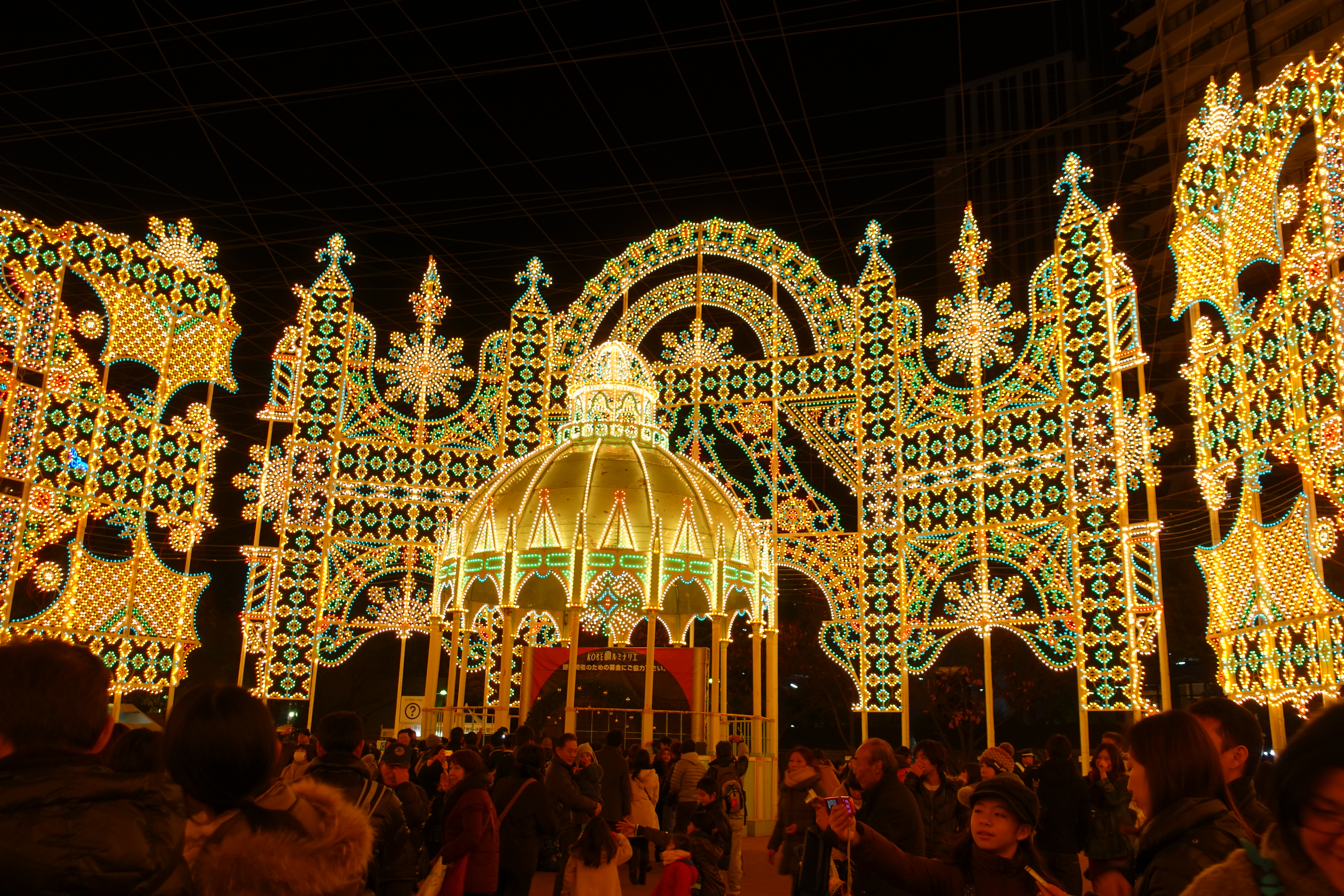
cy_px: 448
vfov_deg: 43.6
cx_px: 672
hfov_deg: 61.9
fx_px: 1120
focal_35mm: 30
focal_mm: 11
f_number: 2.5
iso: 125
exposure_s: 1/30
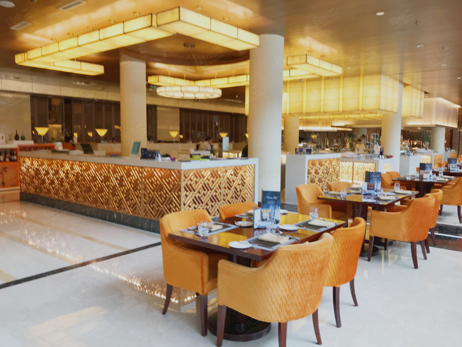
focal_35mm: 28
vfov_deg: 49.7
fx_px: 374
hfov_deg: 63.4
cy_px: 174
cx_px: 231
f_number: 1.8
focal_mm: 3.99
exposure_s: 1/50
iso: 25
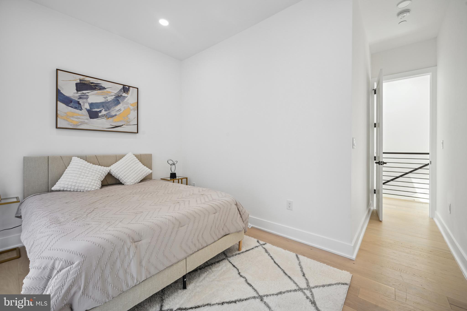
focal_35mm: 14
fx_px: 182
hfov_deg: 104.3
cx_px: 234
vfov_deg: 81.2
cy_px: 156
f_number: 9
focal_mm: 14
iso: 200
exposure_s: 1/25
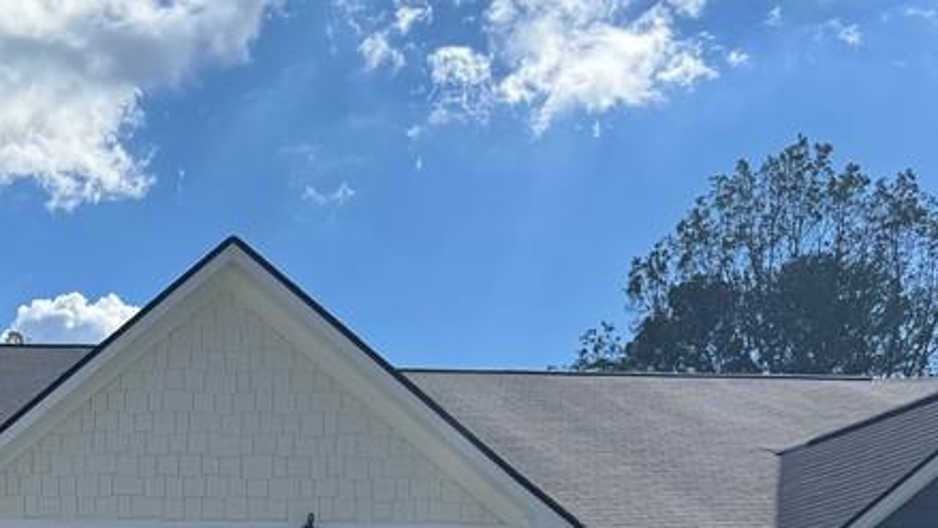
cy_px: 718
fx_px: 1517
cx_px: -122
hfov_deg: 30.3
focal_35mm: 61
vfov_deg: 18.2
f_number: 1.78
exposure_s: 1/5348
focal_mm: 6.76
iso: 80
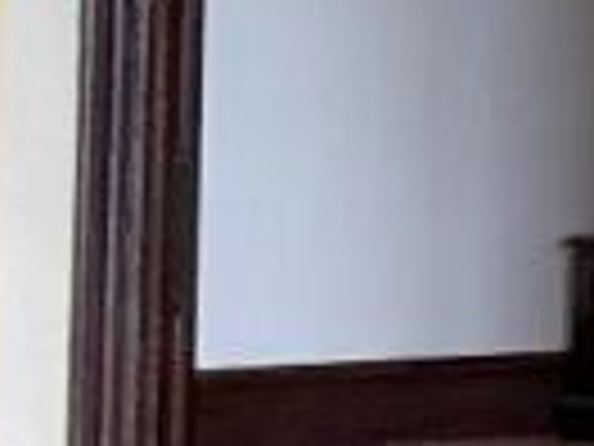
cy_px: 90
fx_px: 1870
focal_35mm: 109
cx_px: 2259
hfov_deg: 8.7
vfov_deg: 13.5
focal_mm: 2.22
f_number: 2.2
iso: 50
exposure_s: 1/99
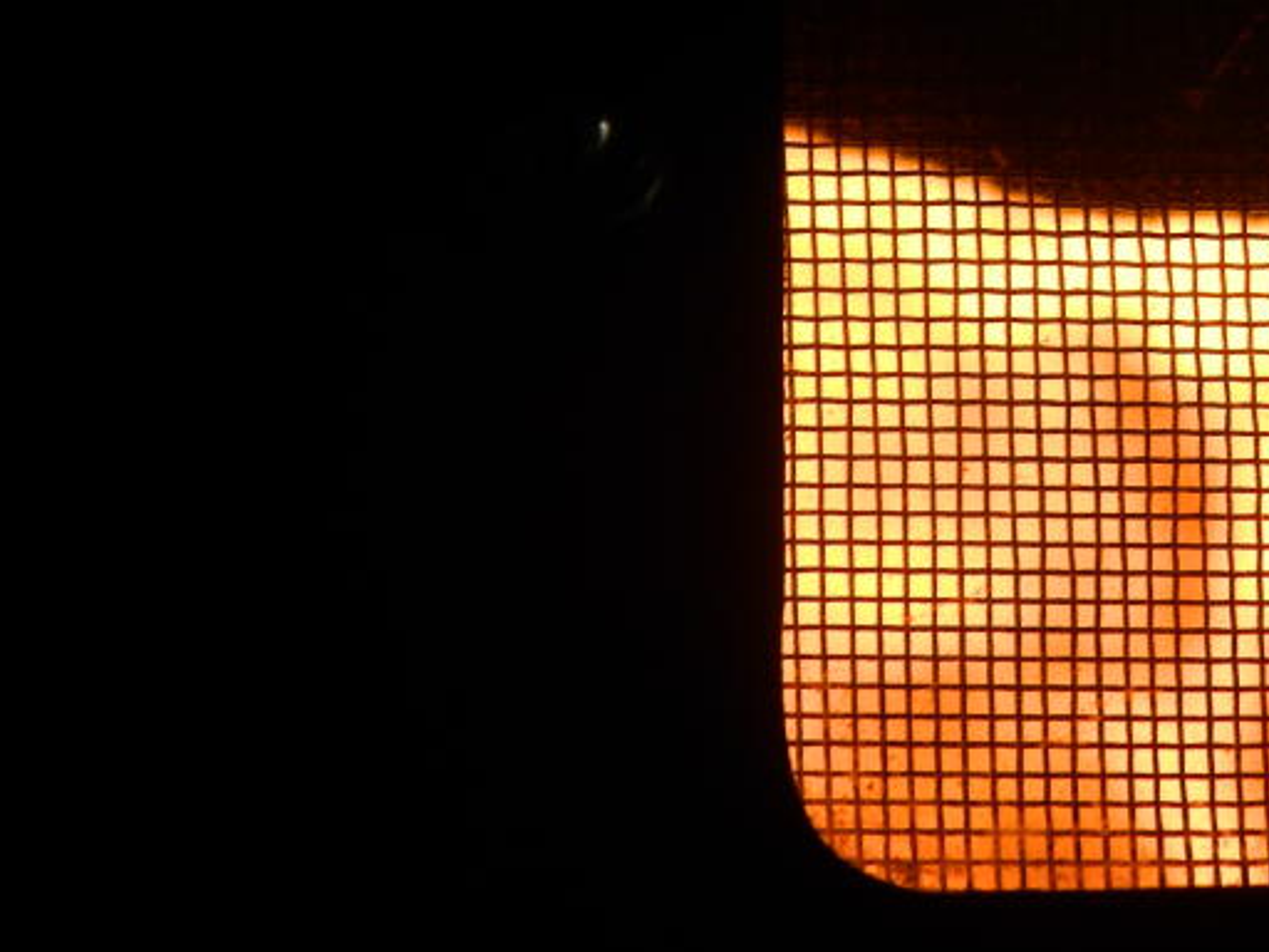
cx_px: 1239
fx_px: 9458
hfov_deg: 7.6
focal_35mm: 258
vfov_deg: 5.8
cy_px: 273
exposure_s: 1/80
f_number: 4.7
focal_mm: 23.2
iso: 80
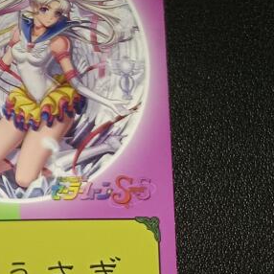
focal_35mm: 104
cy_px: -93
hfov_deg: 13.6
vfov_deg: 15.8
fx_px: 931
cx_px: -320
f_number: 1.7
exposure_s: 1/50
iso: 839
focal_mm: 5.31
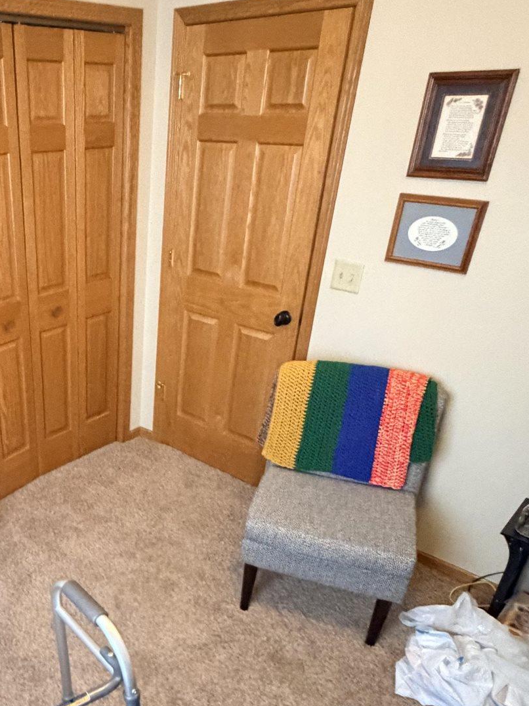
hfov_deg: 44.1
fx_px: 611
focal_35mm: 30
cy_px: 466
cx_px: 93
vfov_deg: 58.7
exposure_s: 1/40
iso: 1000
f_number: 2.2
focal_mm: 2.22
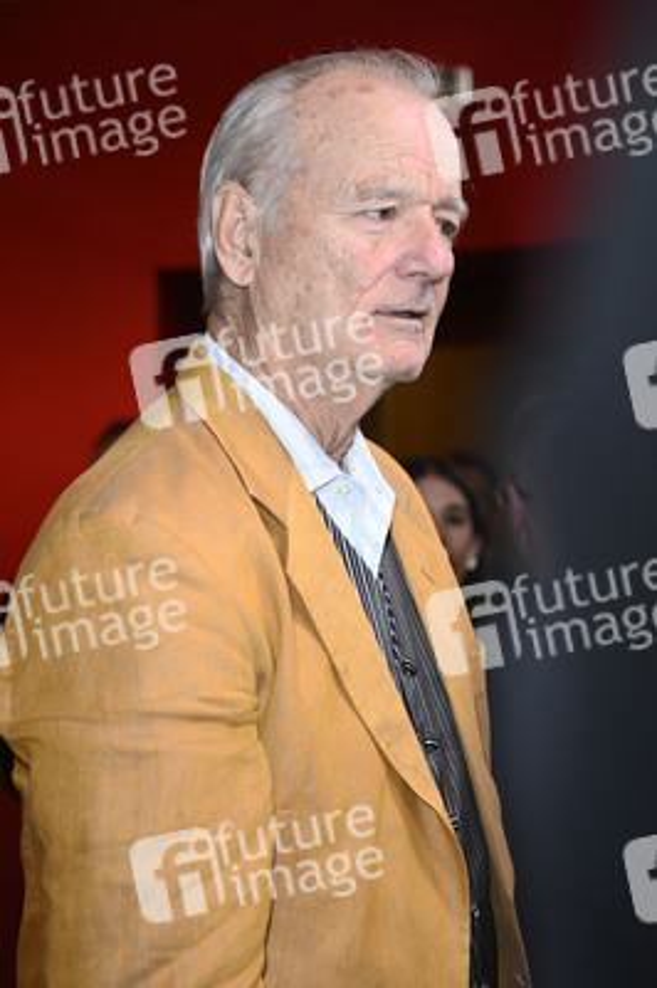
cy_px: 494
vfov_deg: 20.4
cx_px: 328
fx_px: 2742
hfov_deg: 13.7
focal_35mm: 100
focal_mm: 100
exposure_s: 1/250
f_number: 5.3
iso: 800
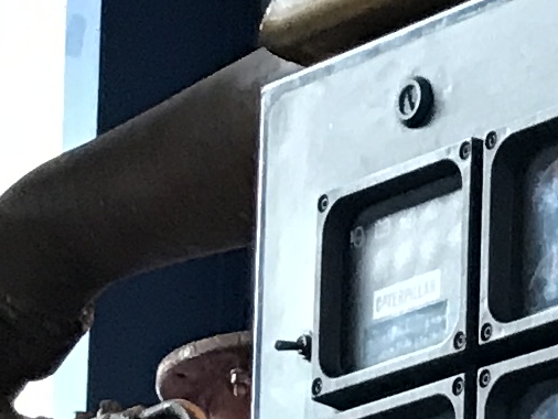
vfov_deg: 6.1
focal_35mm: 223
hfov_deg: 8.0
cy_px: 1360
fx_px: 3596
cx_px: 1442
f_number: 1.8
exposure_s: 1/17
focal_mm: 3.99
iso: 64
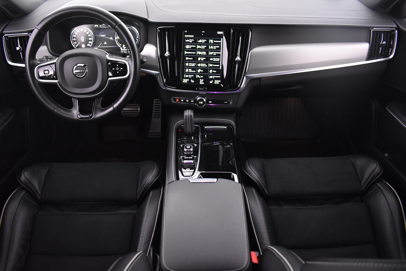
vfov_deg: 47.9
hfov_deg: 67.4
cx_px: 203
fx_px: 304
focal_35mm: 27
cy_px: 136
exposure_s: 1/20
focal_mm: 18
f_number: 3.5
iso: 3200
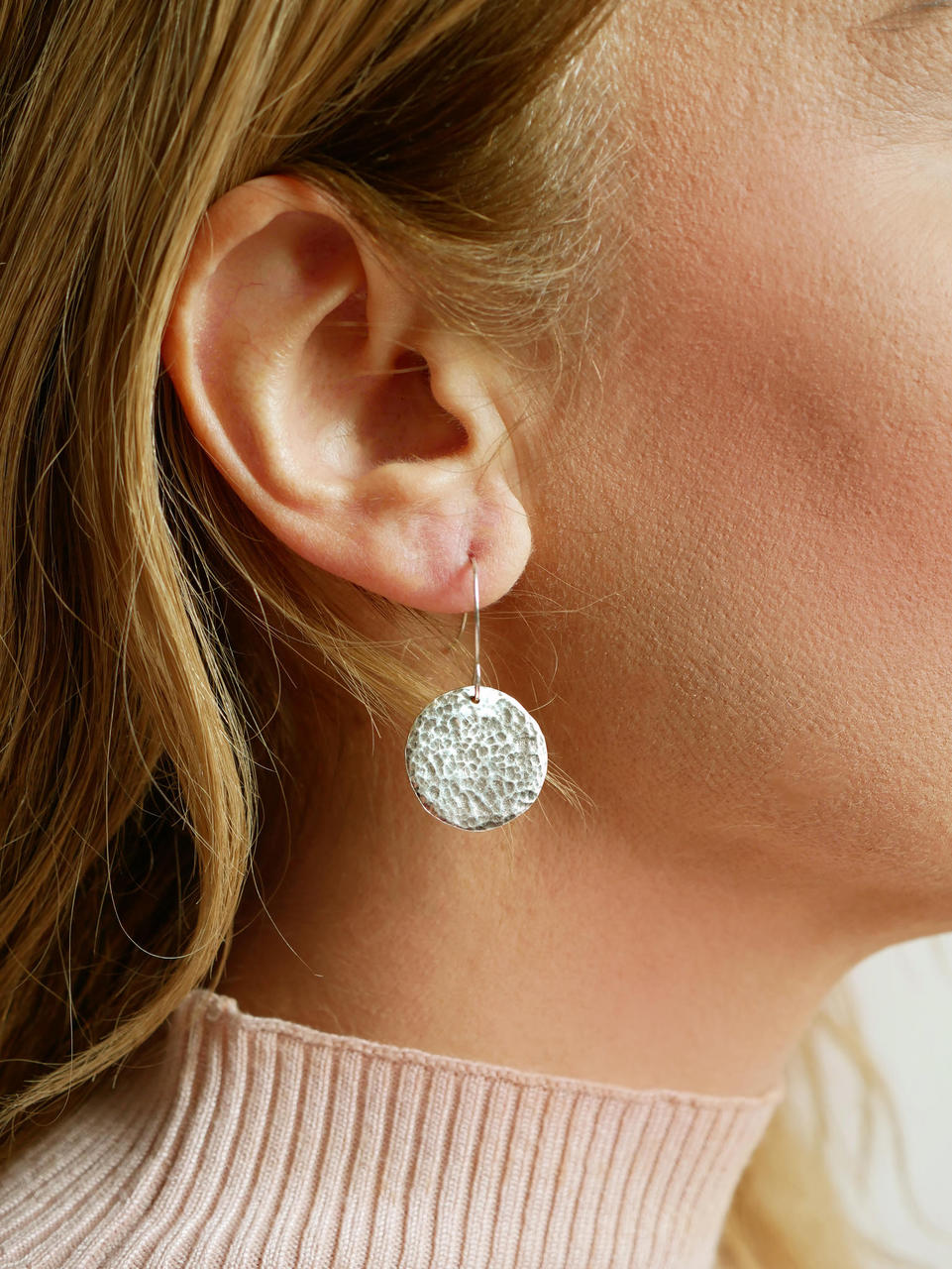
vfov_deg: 32.2
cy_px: 634
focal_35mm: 60
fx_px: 2199
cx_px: 476
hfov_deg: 24.4
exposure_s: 1/60
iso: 400
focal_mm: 30
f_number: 3.5
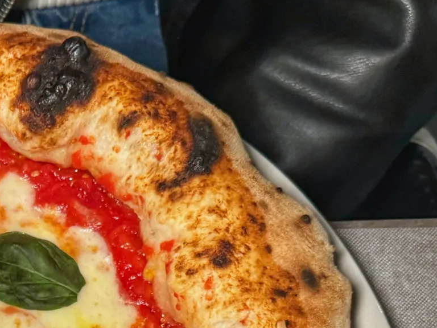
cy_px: 431
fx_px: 1010
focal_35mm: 80
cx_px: -69
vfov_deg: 17.3
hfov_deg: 22.7
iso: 320
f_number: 1.78
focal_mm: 6.76
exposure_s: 1/59
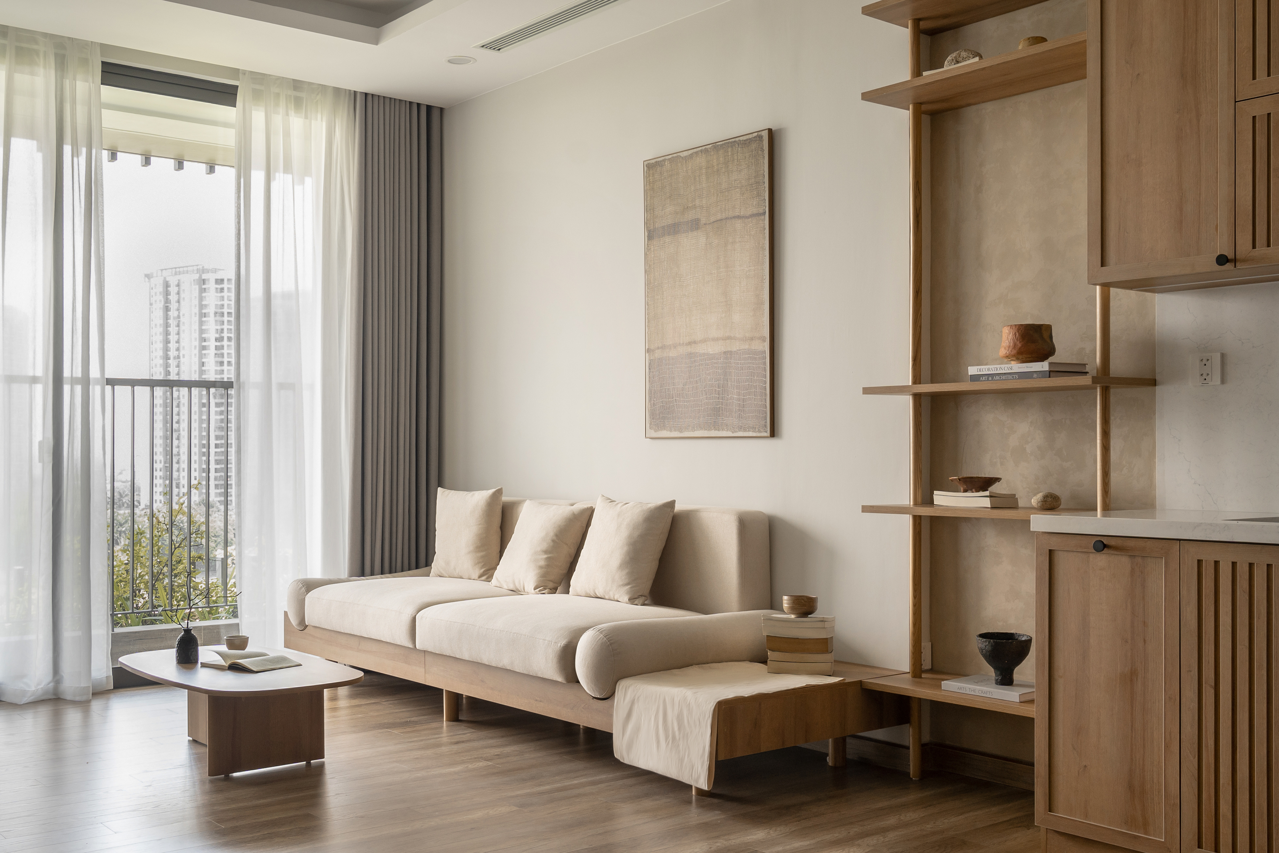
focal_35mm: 37
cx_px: 640
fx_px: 1314
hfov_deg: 51.9
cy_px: 426
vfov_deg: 35.9
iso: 200
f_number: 7.1
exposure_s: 1/20
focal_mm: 25
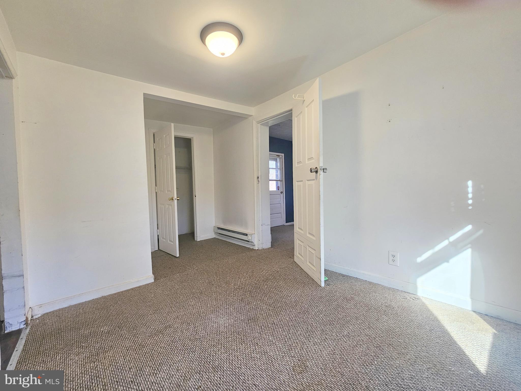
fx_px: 196
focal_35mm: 13
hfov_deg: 106.2
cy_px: 196
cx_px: 260
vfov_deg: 89.9
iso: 100
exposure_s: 1/60
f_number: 2.2
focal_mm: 2.2
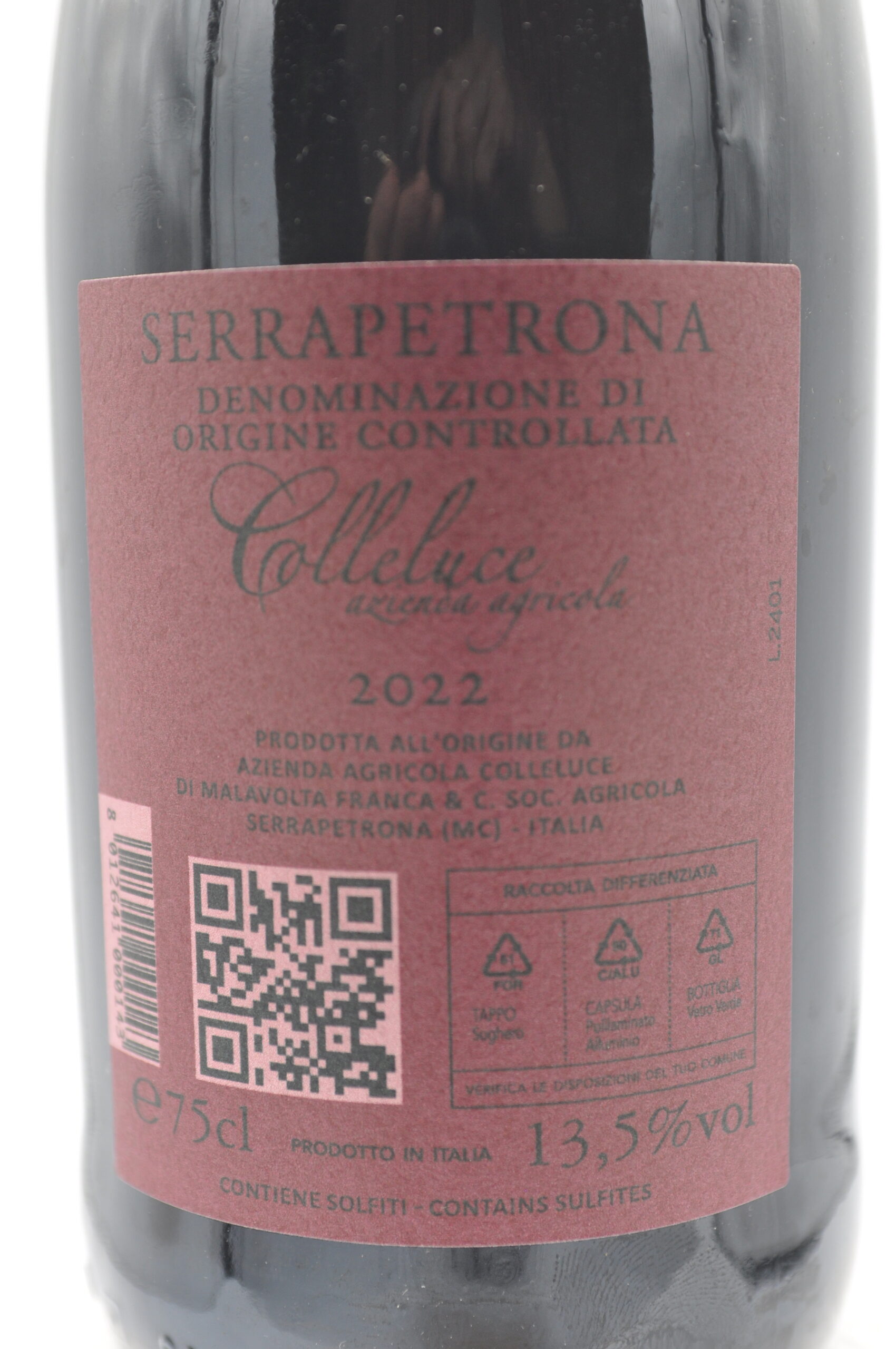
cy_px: 674
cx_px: 448
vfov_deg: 37.9
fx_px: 1965
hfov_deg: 25.7
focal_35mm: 52
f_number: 5.6
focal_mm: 35
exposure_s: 1/125
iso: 400
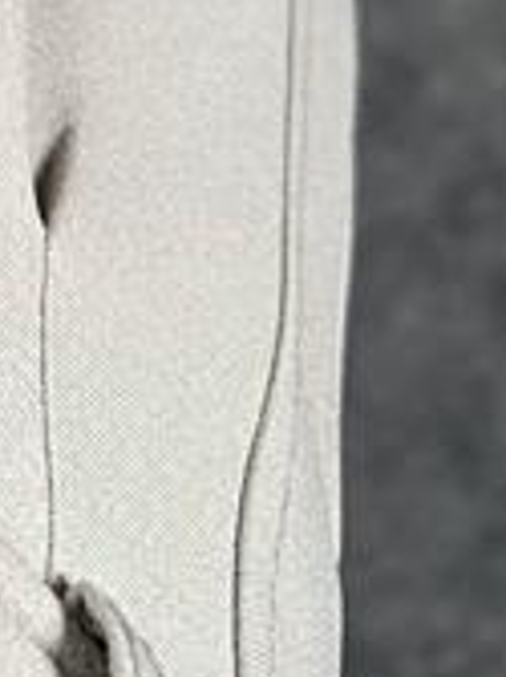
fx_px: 2635
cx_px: -727
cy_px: -859
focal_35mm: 135
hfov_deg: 9.7
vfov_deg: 12.2
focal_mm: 6.86
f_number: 1.78
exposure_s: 1/121
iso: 64
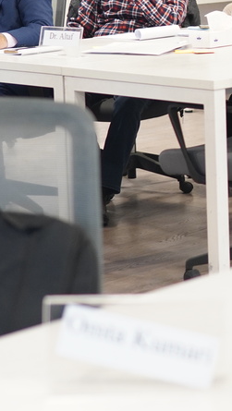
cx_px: 414
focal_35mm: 127
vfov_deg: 16.7
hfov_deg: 9.1
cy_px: 61
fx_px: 1386
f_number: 2
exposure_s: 1/125
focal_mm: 30
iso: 500
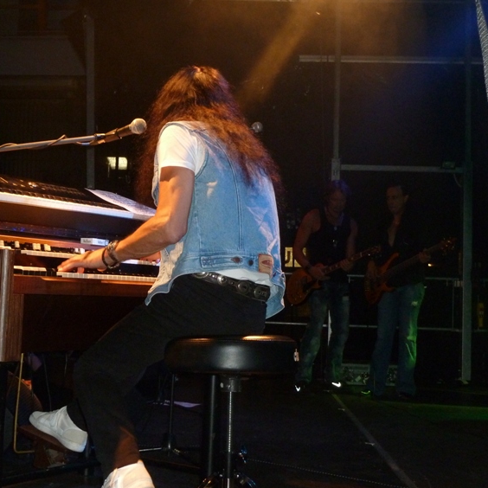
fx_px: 845
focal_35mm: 53
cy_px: 241
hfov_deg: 31.9
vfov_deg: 32.2
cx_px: 162
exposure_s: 1/60
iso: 400
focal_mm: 7.3
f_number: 3.7
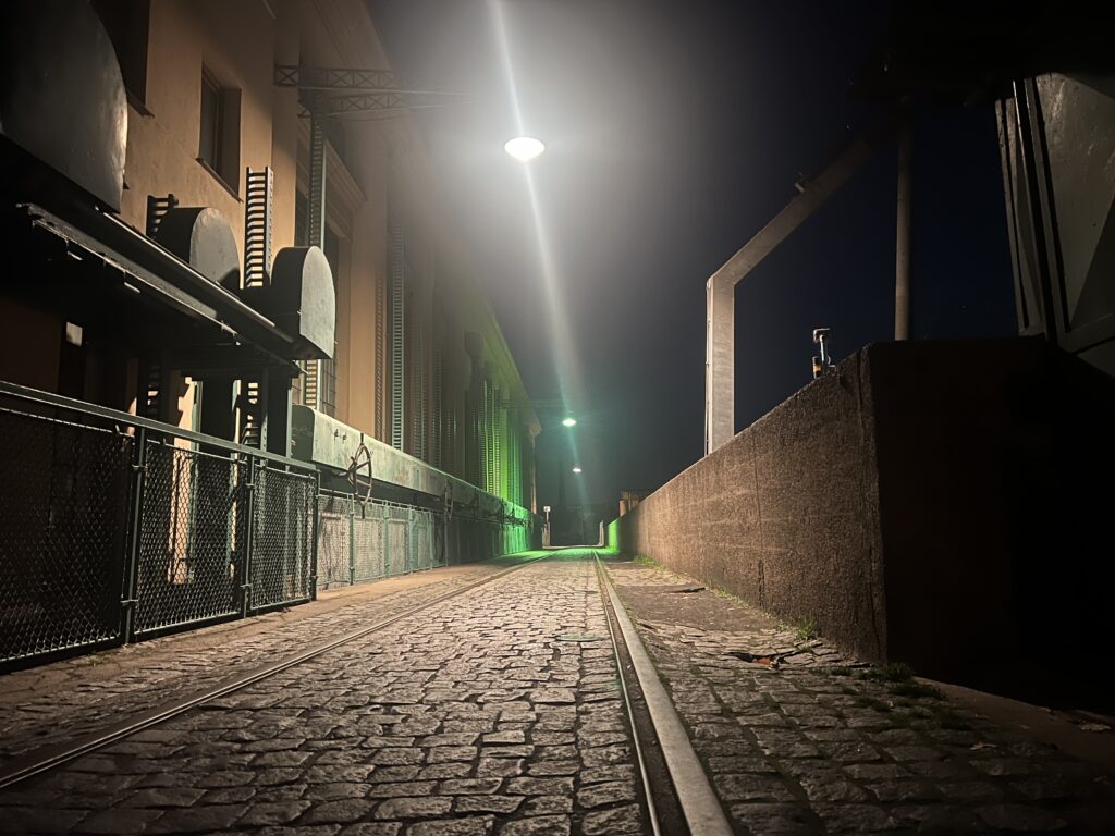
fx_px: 837
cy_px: 418
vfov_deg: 53.1
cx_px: 558
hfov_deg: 67.3
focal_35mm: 26
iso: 640
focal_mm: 5.7
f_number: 1.5
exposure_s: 1/9
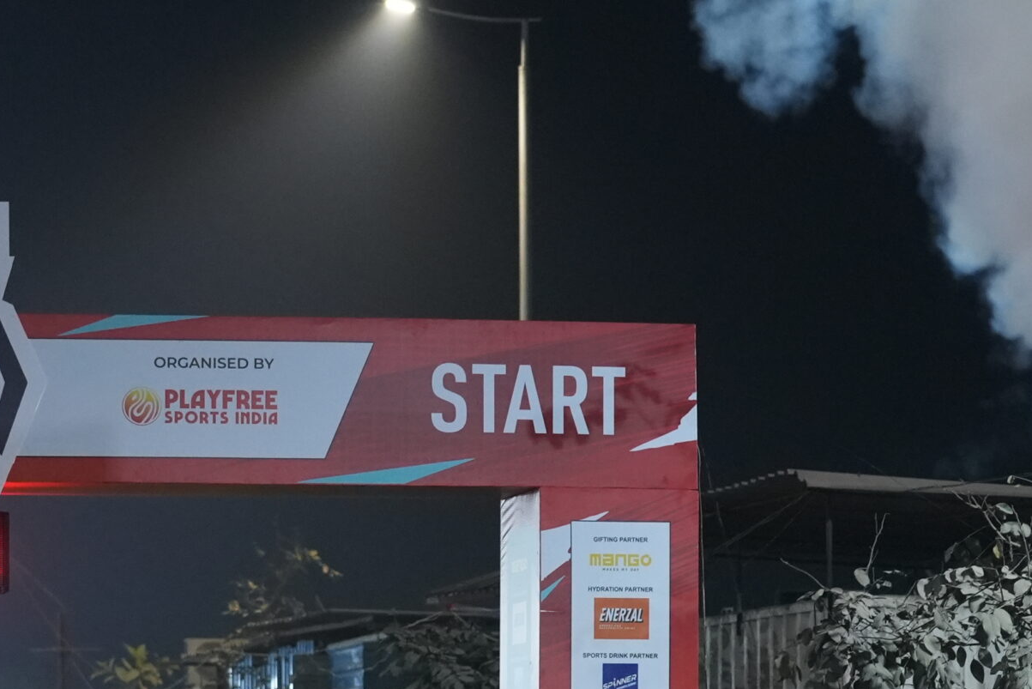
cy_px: 727
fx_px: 4273
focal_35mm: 149
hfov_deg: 13.6
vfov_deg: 9.1
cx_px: 61
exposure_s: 1/250
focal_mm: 70
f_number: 2.8
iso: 6400
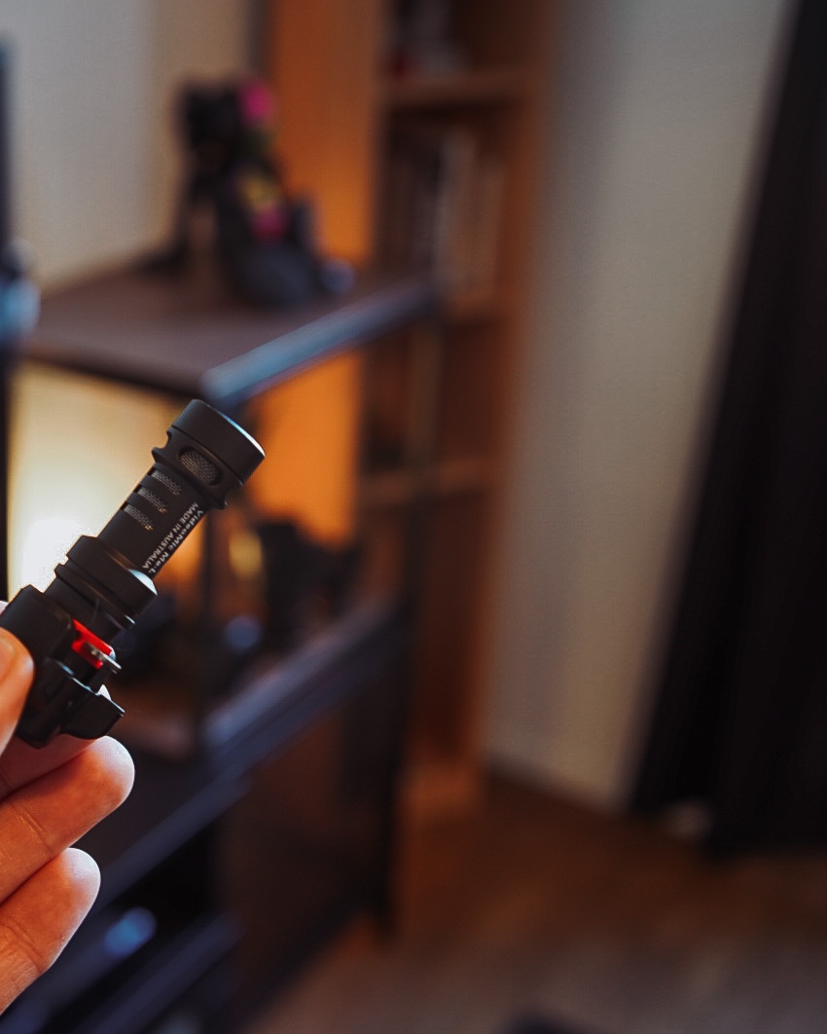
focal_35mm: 50
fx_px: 1529
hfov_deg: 29.2
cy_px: 524
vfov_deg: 37.3
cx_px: 109
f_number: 4
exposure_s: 1/5
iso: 100
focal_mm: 35
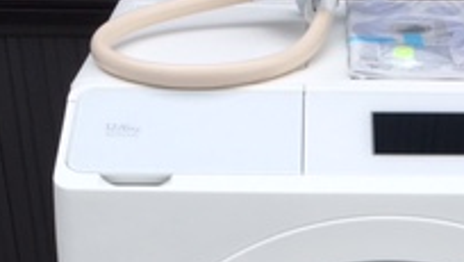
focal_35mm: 99
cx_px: 357
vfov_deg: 11.5
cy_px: 435
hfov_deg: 21.3
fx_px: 1219
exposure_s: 1/845
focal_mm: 4.15
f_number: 2.2
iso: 25
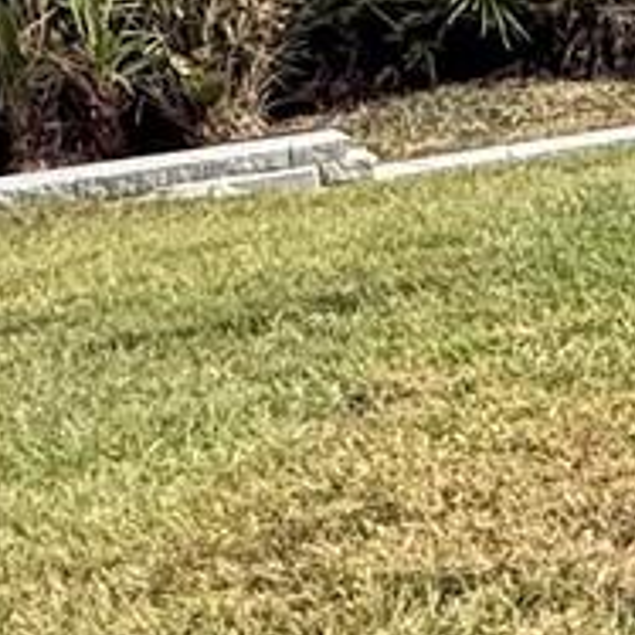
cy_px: -31
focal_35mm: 106
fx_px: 2200
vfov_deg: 16.0
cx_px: 1888
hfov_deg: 11.0
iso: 64
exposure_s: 1/1033
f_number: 2.2
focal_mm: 2.22
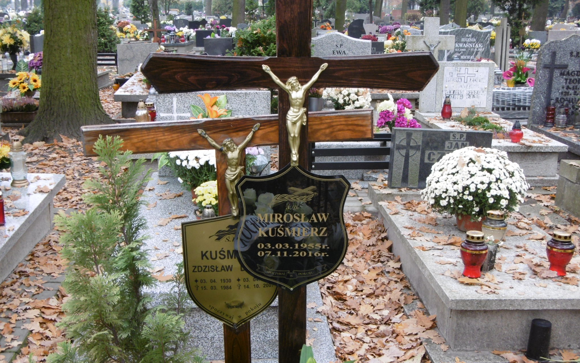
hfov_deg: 43.5
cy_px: 176
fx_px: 727
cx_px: 292
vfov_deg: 28.0
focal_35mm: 46
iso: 160
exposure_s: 1/60
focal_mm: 7.7
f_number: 3.8
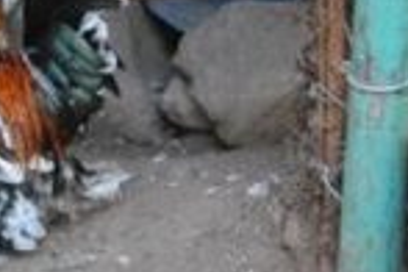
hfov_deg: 10.9
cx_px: 53
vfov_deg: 7.3
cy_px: 0
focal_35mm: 188
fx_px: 2131
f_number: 5.3
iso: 1250
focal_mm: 46
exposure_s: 1/30
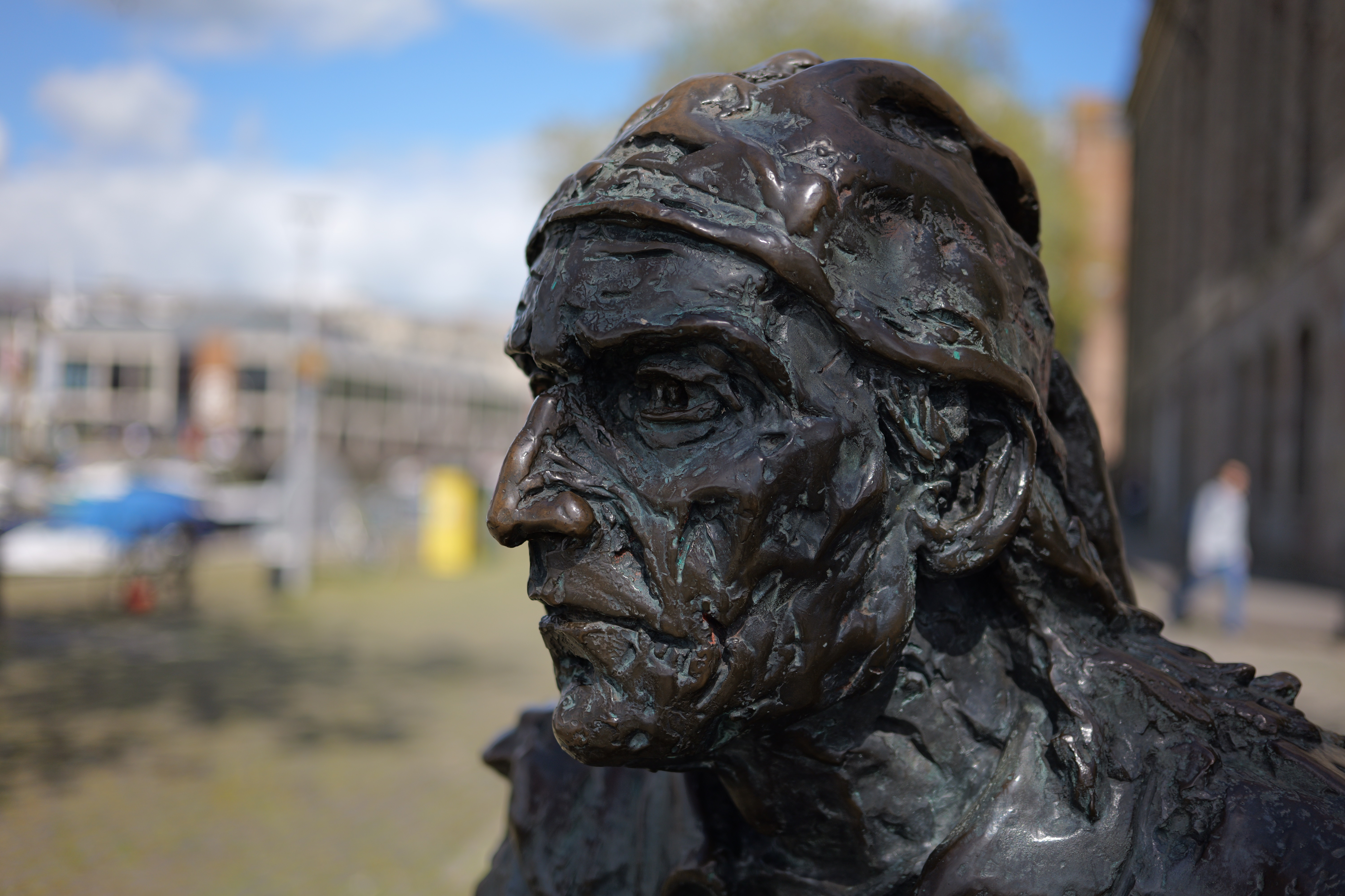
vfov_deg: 33.4
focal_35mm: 40
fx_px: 1494
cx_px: 672
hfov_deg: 48.5
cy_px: 448
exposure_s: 1/5000
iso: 200
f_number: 2
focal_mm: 40
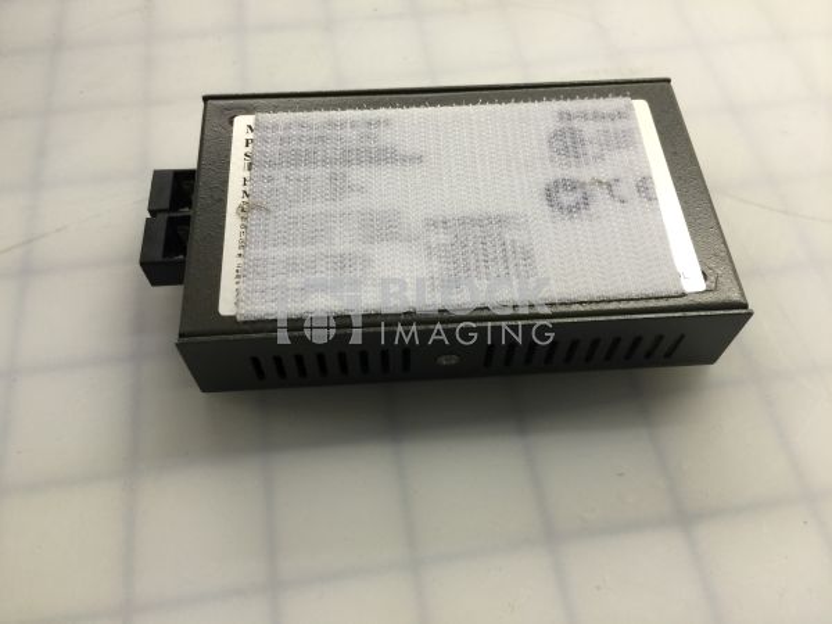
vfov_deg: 48.2
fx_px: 697
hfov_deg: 61.7
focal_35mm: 29
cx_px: 416
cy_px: 312
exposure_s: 1/15
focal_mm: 4.15
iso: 32
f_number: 2.2
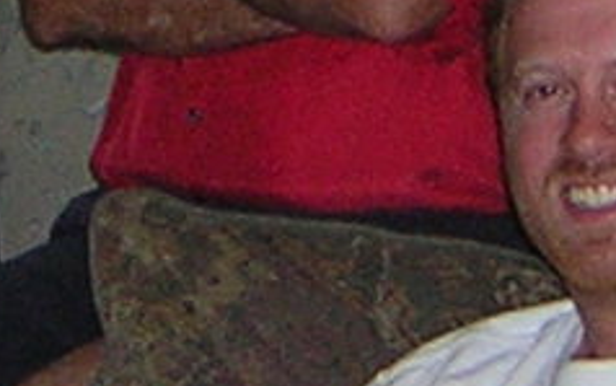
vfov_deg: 5.1
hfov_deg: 8.2
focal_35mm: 256
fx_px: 4300
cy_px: -155
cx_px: 497
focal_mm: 4.7
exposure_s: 1/60.1
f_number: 2.6
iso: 82
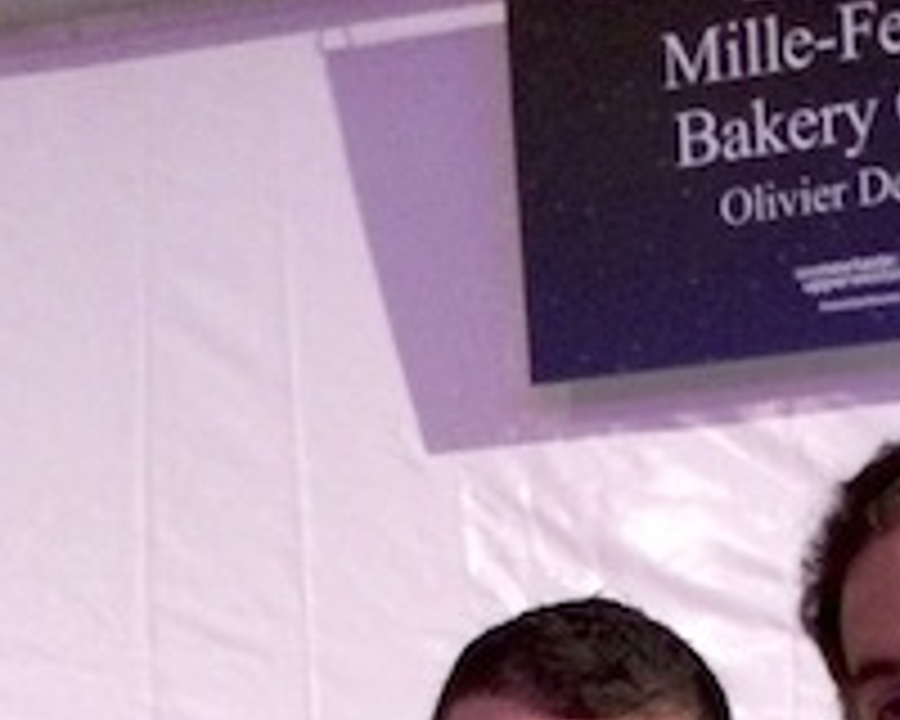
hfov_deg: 22.2
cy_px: 1089
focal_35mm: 85
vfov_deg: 16.4
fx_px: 2264
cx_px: 716
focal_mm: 4.15
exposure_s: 1/15
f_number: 2.2
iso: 400
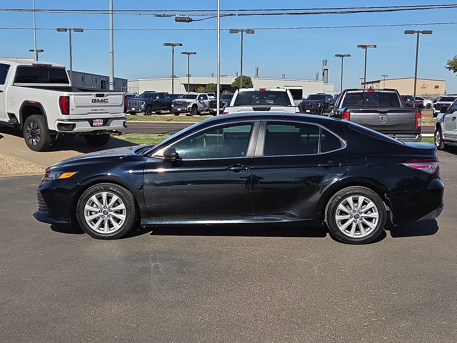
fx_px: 634
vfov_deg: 30.3
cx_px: 228
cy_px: 172
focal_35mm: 48
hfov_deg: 39.7
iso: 25
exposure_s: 1/2500
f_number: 1.8
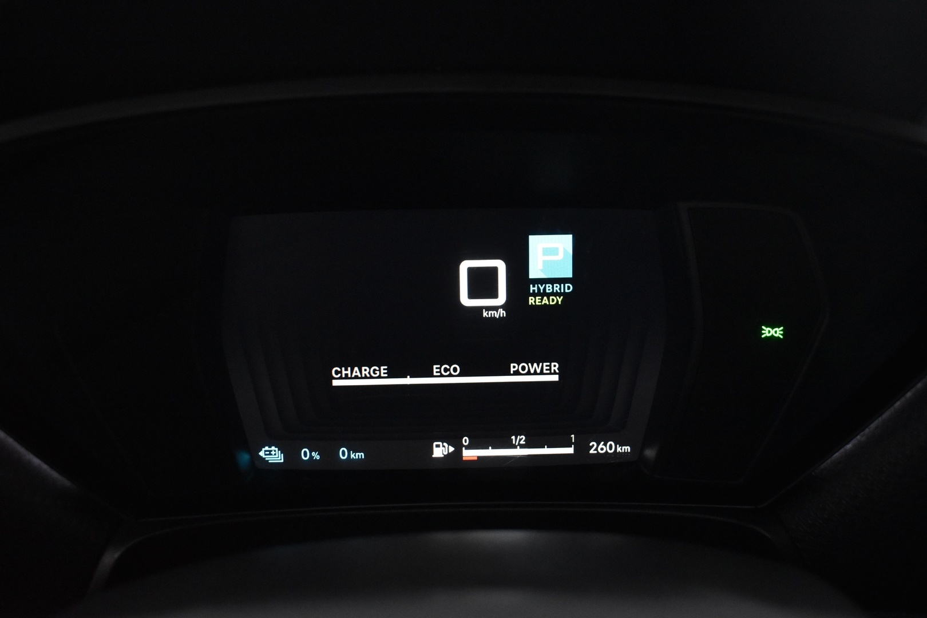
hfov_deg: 53.1
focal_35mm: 36
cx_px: 464
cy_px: 309
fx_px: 927
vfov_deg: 36.9
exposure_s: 1/30
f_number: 3.8
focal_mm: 24
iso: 3200
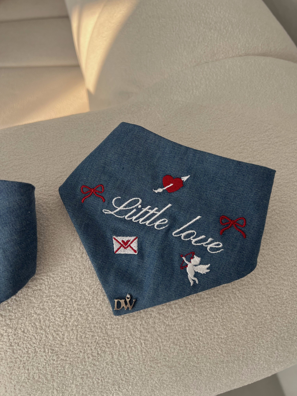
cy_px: 198
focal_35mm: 26
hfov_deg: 53.1
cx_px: 148
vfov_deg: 67.3
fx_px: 297
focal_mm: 5.7
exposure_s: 1/192
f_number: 1.5
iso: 50
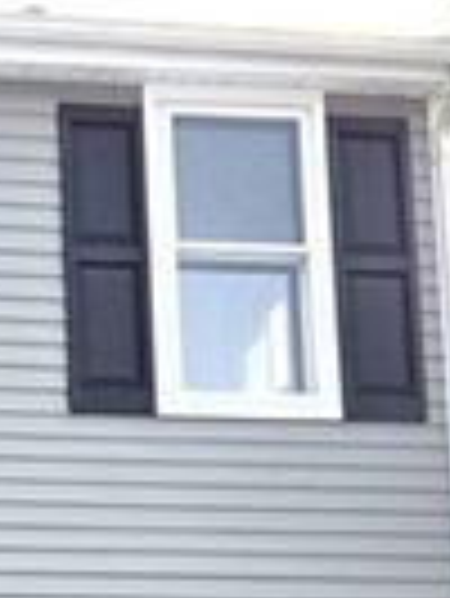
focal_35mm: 115
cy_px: 731
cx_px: -243
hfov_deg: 12.2
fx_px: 1990
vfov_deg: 16.4
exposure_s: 1/3924
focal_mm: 5.4
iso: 25
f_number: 1.8
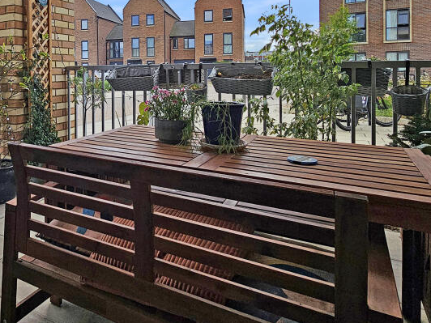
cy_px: 114
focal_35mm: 25
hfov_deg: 65.9
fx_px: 311
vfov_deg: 54.0
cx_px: 118
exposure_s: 1/1387
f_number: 2.2
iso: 50
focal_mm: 2.2
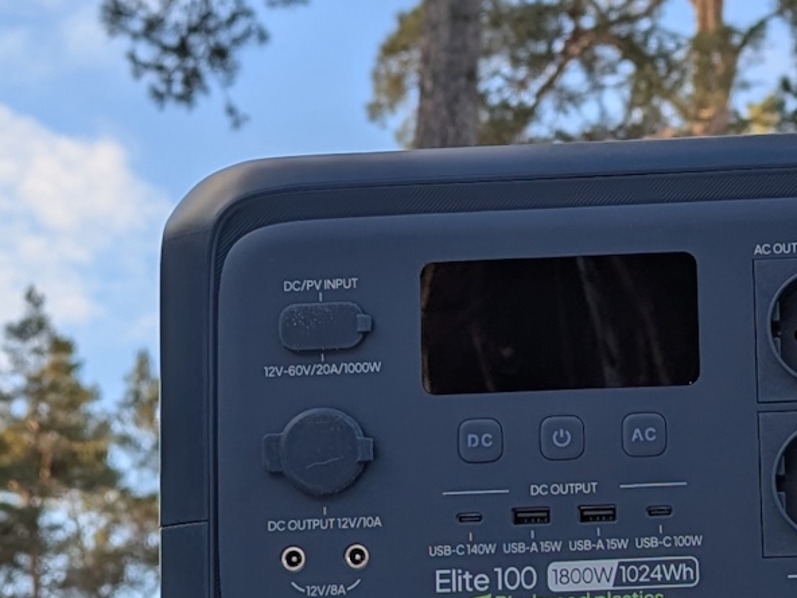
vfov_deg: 18.4
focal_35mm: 78
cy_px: 606
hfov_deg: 24.4
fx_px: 1796
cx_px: 695
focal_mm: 6.81
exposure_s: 1/542
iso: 46
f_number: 1.85
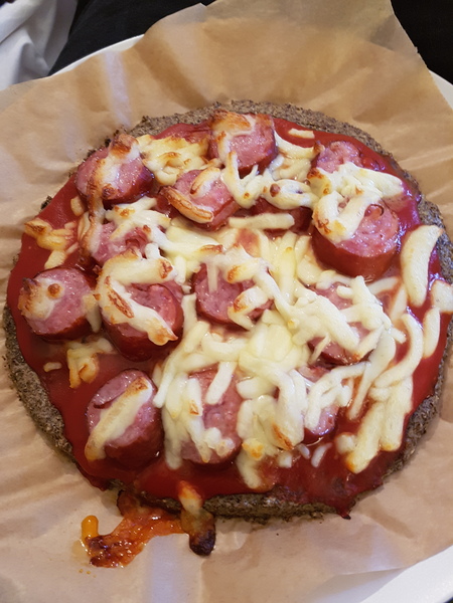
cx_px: 226
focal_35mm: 26
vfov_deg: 67.3
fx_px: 454
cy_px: 302
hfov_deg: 53.1
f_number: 1.7
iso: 200
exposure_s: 1/13
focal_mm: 4.2
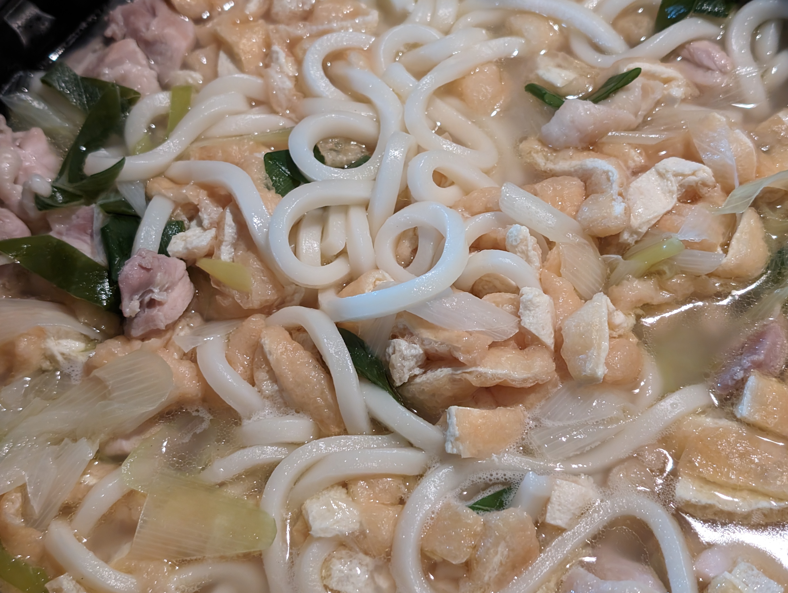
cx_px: 394
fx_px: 1117
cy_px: 296
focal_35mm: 49
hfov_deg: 38.9
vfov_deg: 29.7
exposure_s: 1/60
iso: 588
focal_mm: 6.9
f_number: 1.68
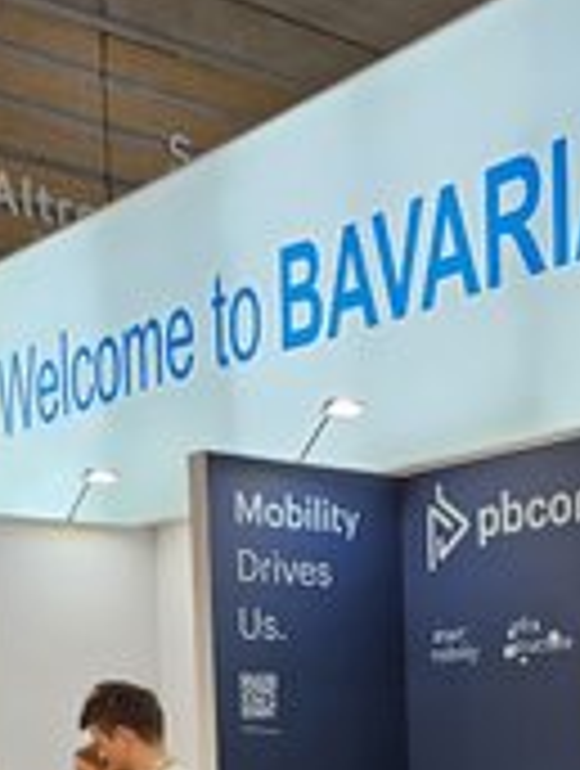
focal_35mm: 70
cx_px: 454
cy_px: 808
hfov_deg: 20.9
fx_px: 1558
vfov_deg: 26.0
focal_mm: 5
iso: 64
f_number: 1.8
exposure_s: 1/100
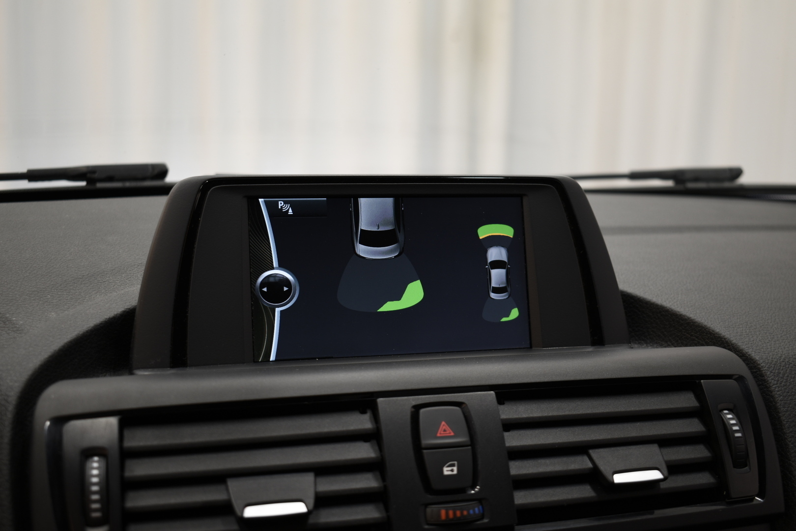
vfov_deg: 30.8
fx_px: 962
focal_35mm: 44
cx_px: 398
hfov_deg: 45.0
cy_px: 266
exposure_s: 1/13
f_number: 4.2
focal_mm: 29
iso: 200
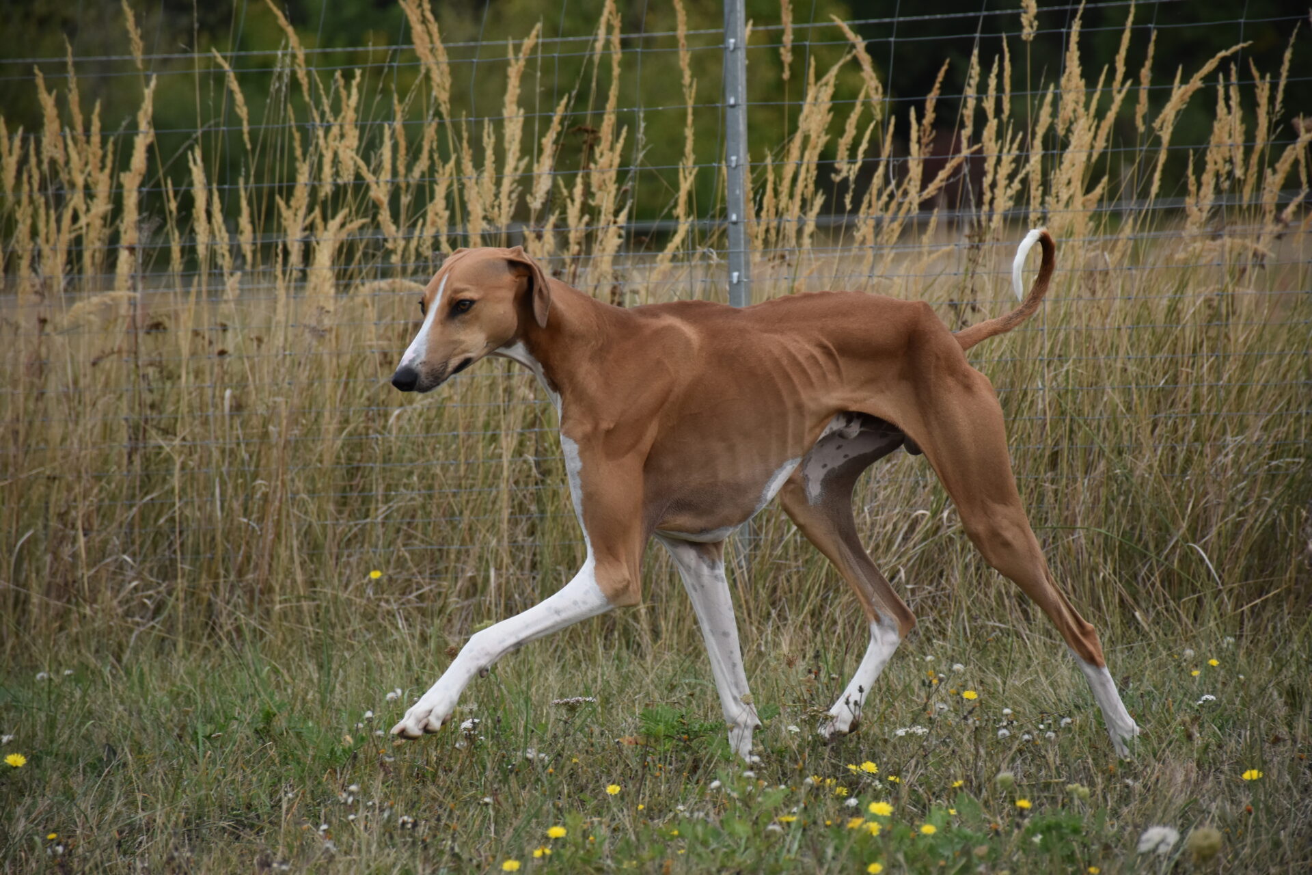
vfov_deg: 7.0
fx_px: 7106
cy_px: 438
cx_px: 656
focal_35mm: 195
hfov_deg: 10.5
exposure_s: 1/1000
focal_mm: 130
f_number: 5.6
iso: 560
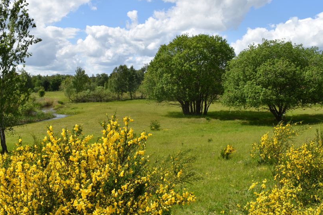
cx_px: 157
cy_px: 114
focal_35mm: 34
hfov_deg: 55.8
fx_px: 305
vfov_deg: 38.9
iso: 100
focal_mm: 18
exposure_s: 1/320
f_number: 9
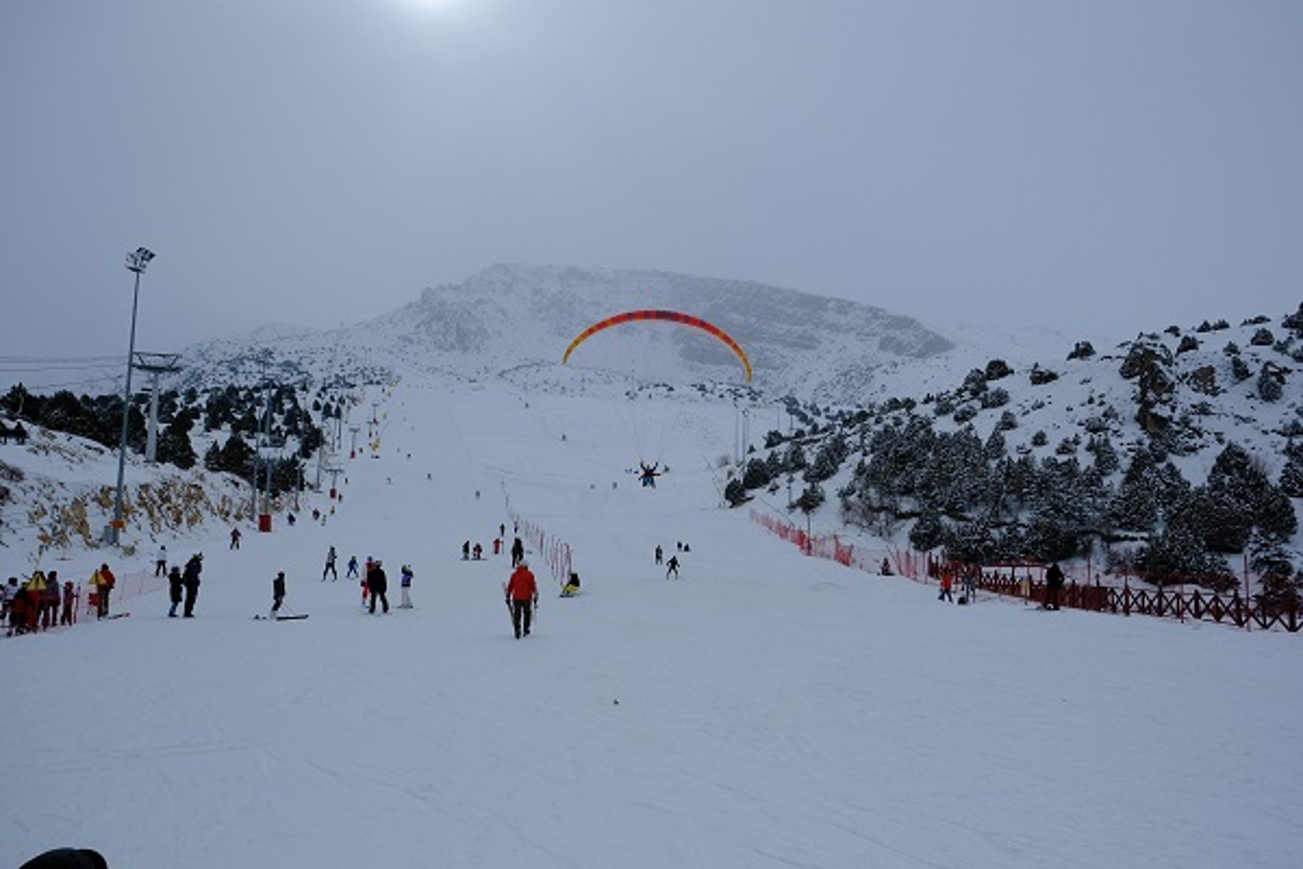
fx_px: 977
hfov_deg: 67.4
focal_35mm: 27
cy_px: 434
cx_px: 652
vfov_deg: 47.9
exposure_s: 1/2700
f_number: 5.6
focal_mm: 18
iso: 160
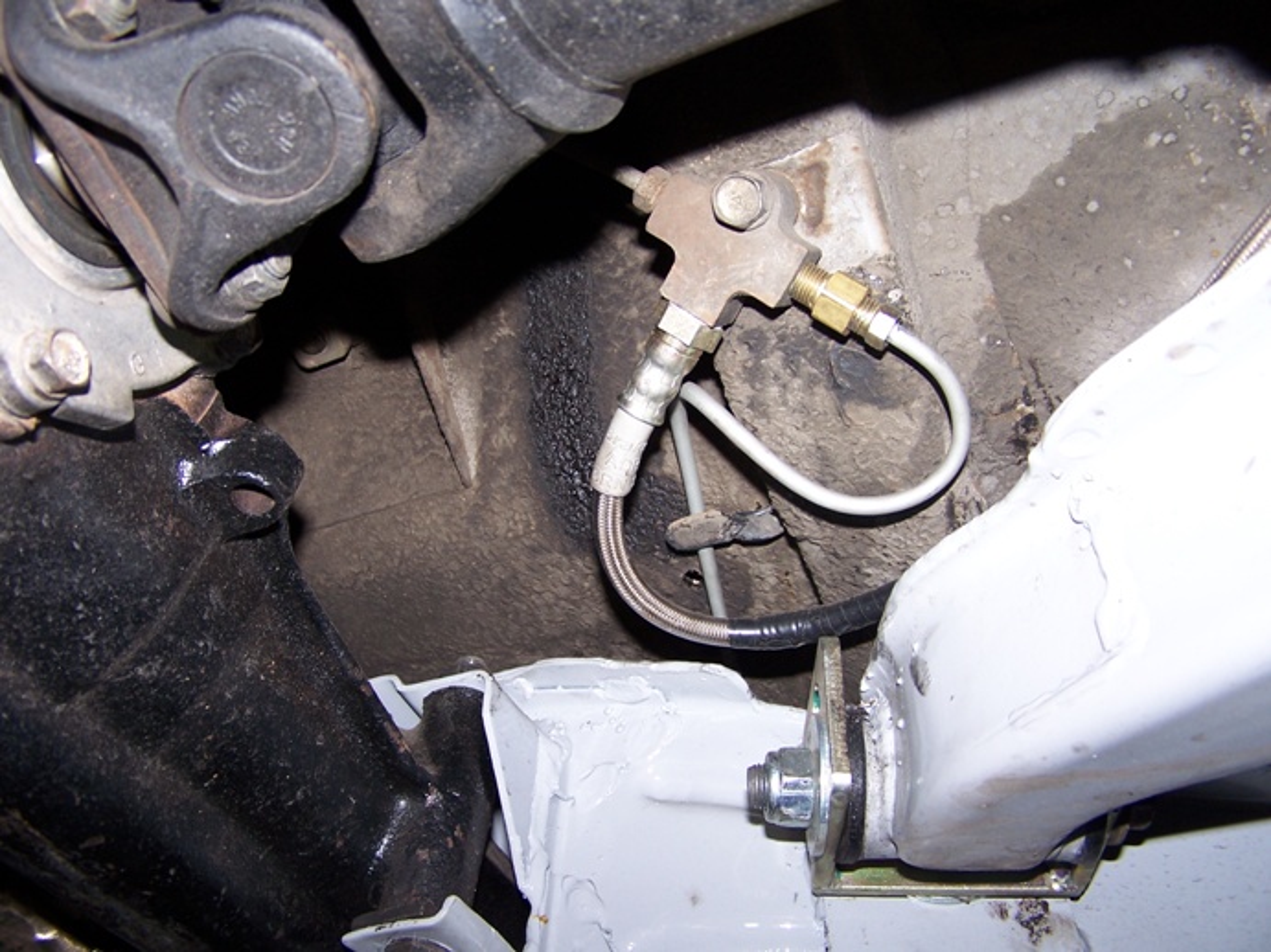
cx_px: 636
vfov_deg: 37.7
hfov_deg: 49.0
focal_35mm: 38
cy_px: 476
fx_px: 1395
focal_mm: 6.3
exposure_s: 1/60
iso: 80
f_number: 2.8
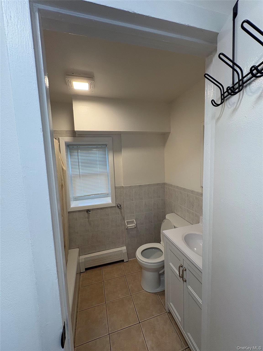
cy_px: 176
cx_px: 132
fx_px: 142
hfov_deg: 85.7
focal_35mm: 14
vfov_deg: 102.1
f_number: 2.2
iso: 125
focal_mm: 2.22
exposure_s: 1/120
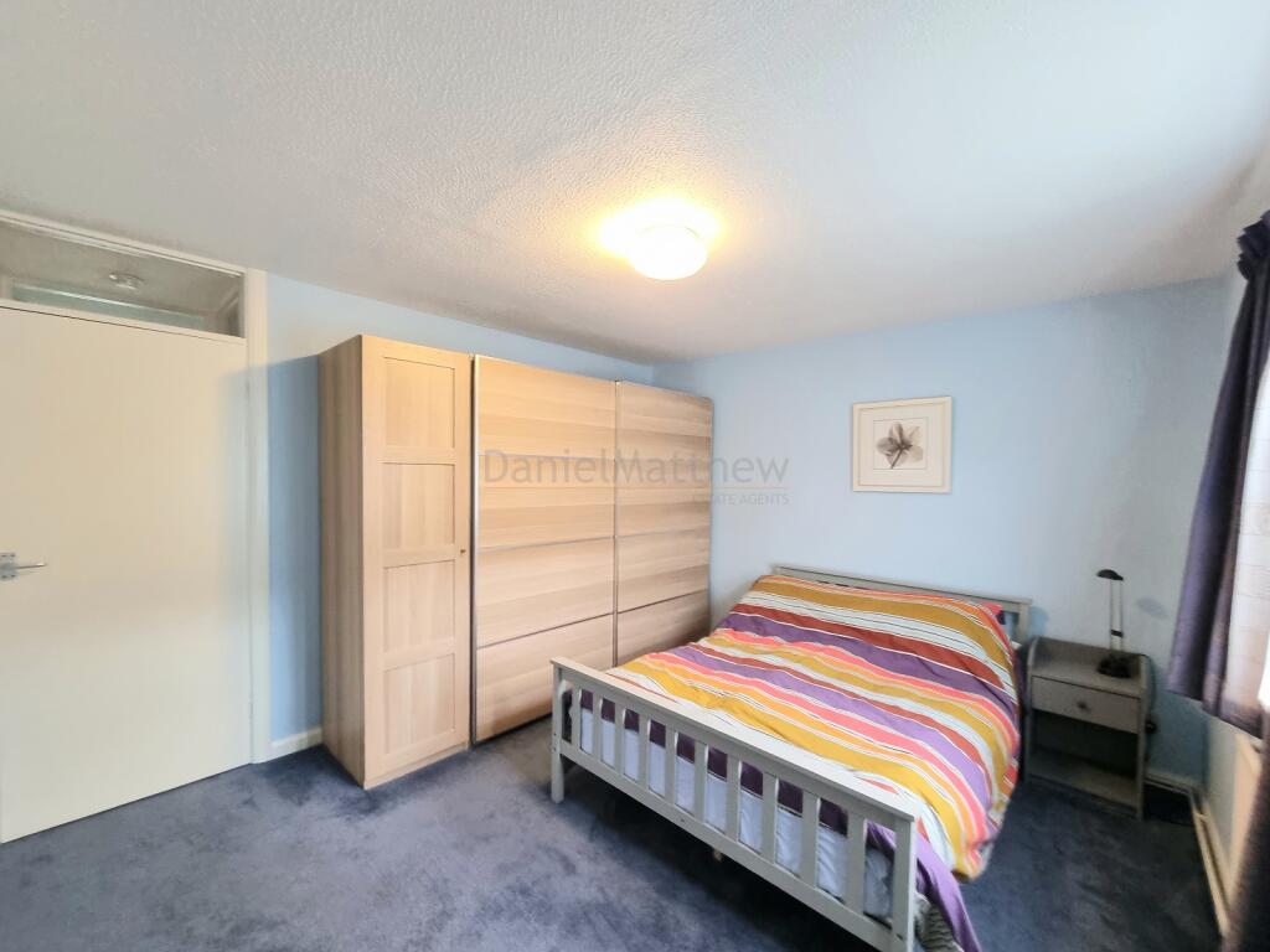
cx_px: 635
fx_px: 477
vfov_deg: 89.9
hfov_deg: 106.2
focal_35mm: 13
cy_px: 476
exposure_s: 1/50
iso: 250
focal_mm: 2.2
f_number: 2.2
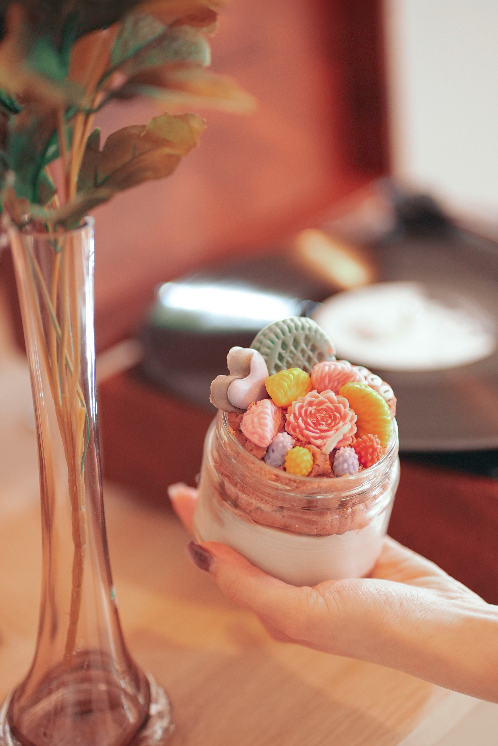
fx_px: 1761
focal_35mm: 85
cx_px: 249
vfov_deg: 23.9
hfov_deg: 16.1
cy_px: 373
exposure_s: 1/320
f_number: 1.8
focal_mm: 85
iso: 4000
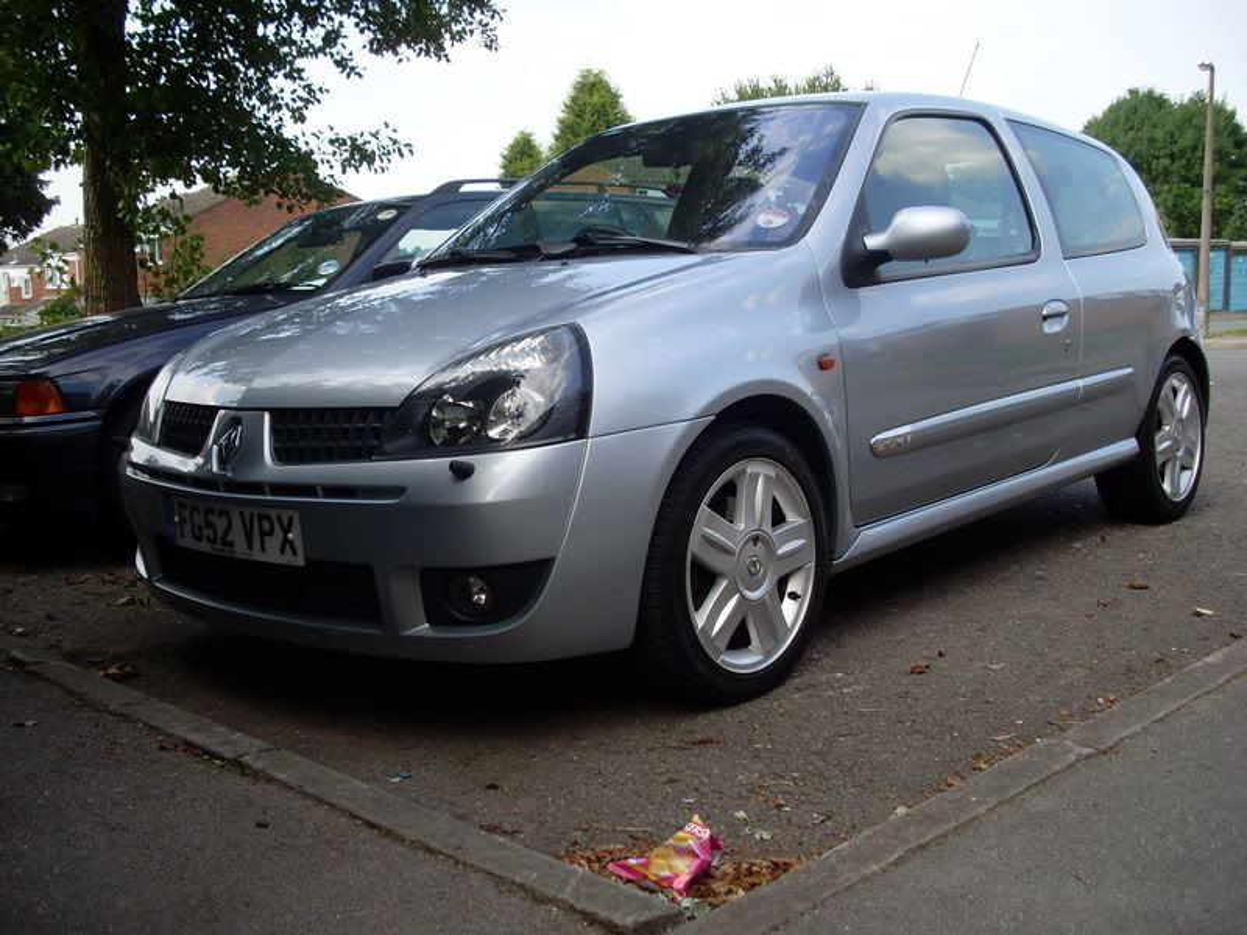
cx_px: 624
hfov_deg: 49.0
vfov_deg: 37.7
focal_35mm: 38
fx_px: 1369
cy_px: 468
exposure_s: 1/350
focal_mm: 6.3
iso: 80
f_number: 3
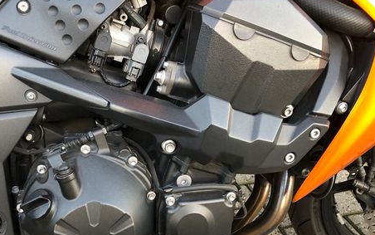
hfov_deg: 46.8
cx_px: 141
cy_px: 140
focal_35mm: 42
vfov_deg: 30.5
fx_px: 429
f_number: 1.8
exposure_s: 1/15
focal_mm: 3.99
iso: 40
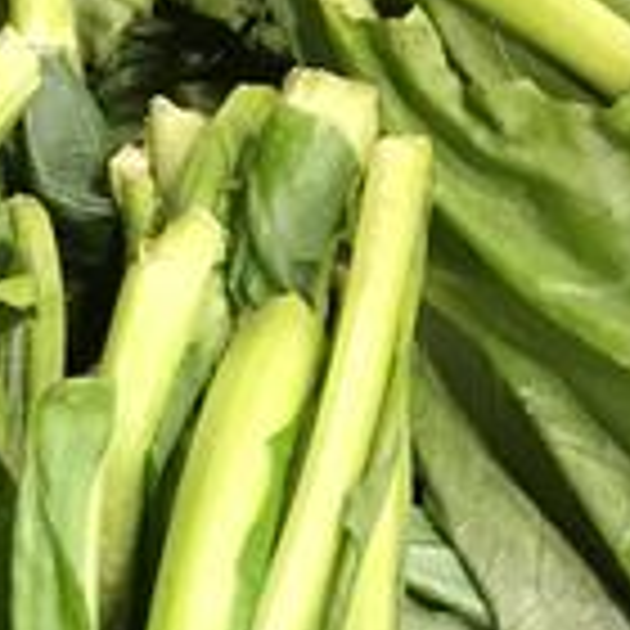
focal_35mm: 128
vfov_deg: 12.7
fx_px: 2636
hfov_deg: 12.7
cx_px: -403
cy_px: 1017
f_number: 2.2
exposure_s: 1/30
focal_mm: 4.15
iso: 64
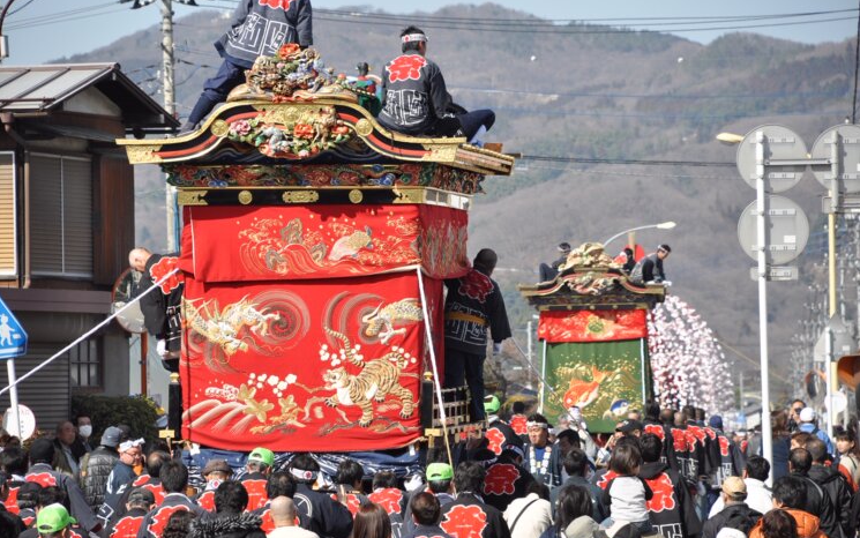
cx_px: 431
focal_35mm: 208
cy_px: 264
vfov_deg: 6.3
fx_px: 4865
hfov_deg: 10.1
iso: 500
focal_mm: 135
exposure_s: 1/1250
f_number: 5.6
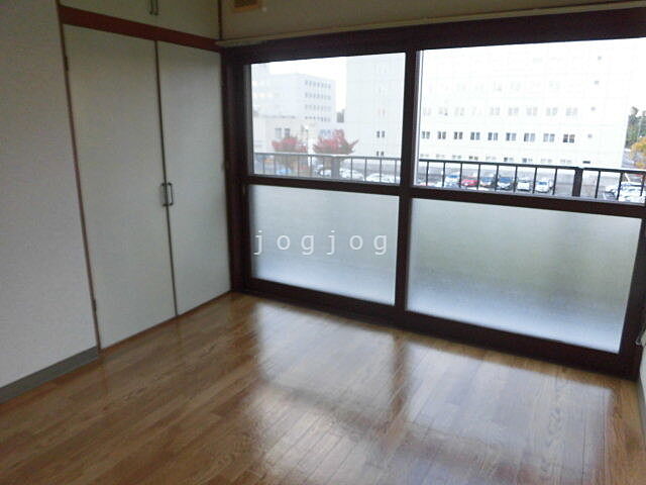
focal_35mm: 24
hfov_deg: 71.6
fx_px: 448
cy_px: 242
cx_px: 323
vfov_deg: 56.8
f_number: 3.1
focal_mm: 4.3
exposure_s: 1/50
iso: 200
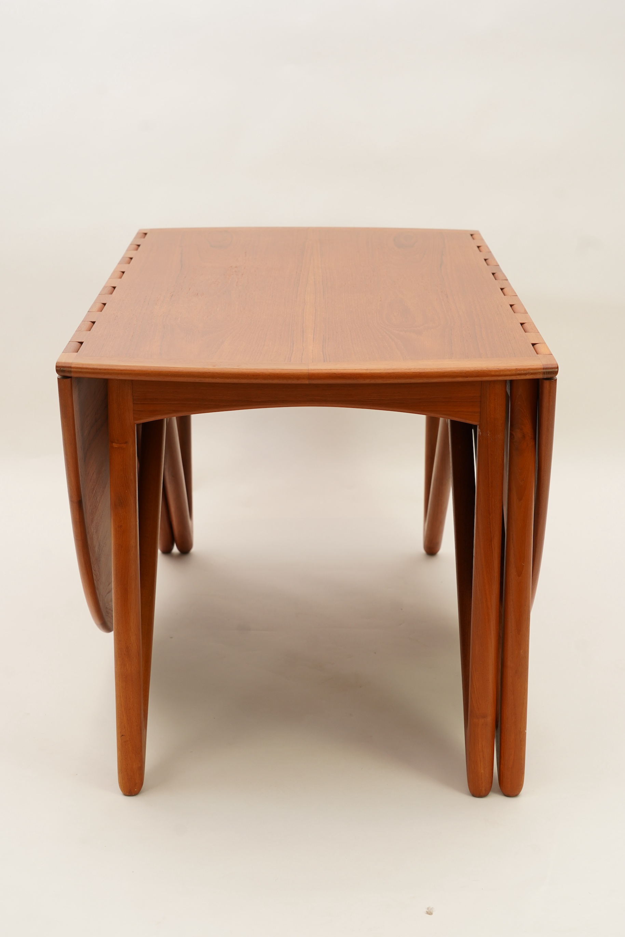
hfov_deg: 22.3
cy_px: 468
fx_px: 1588
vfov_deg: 32.9
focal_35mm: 61
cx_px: 312
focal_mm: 61
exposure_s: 1/125
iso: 800
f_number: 6.3
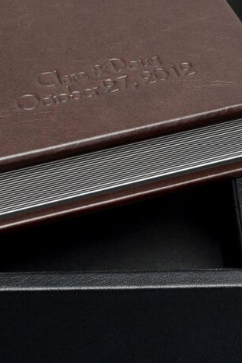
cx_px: 98
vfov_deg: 17.6
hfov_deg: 11.9
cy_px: 76
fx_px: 1160
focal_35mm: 115
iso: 1250
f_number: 9
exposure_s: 1/200
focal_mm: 35
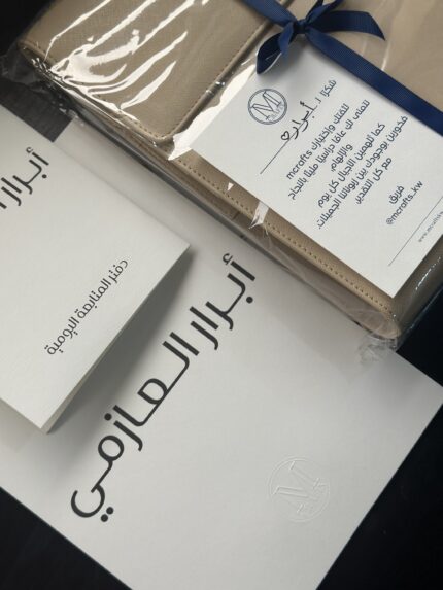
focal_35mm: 48
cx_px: 222
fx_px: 819
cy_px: 295
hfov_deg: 30.3
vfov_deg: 39.6
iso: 64
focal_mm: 6.86
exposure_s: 1/167
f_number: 1.78
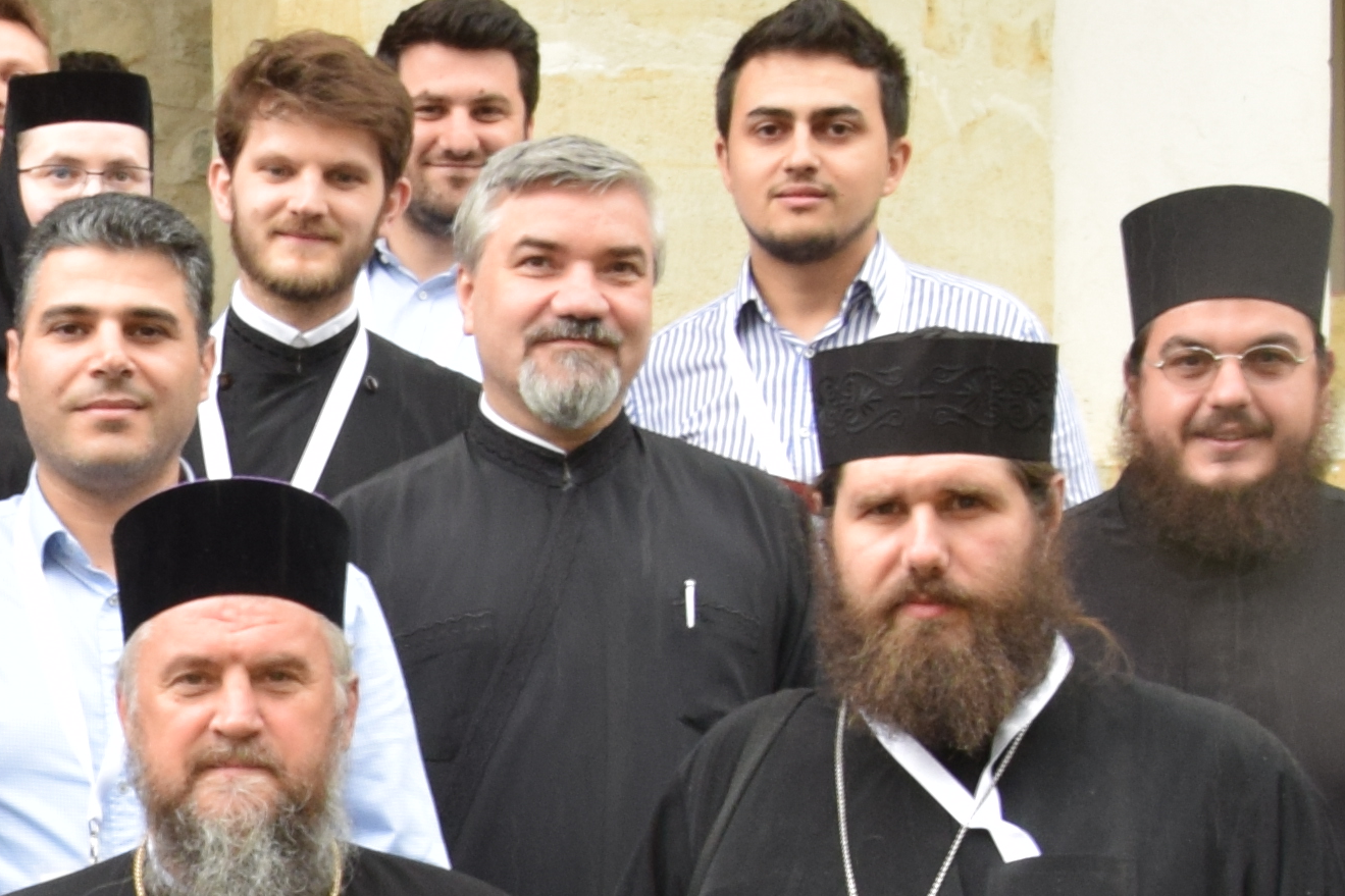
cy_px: 1138
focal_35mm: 143
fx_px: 5352
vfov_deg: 9.4
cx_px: -460
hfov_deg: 13.7
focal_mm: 21
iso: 400
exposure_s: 1/100
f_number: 5
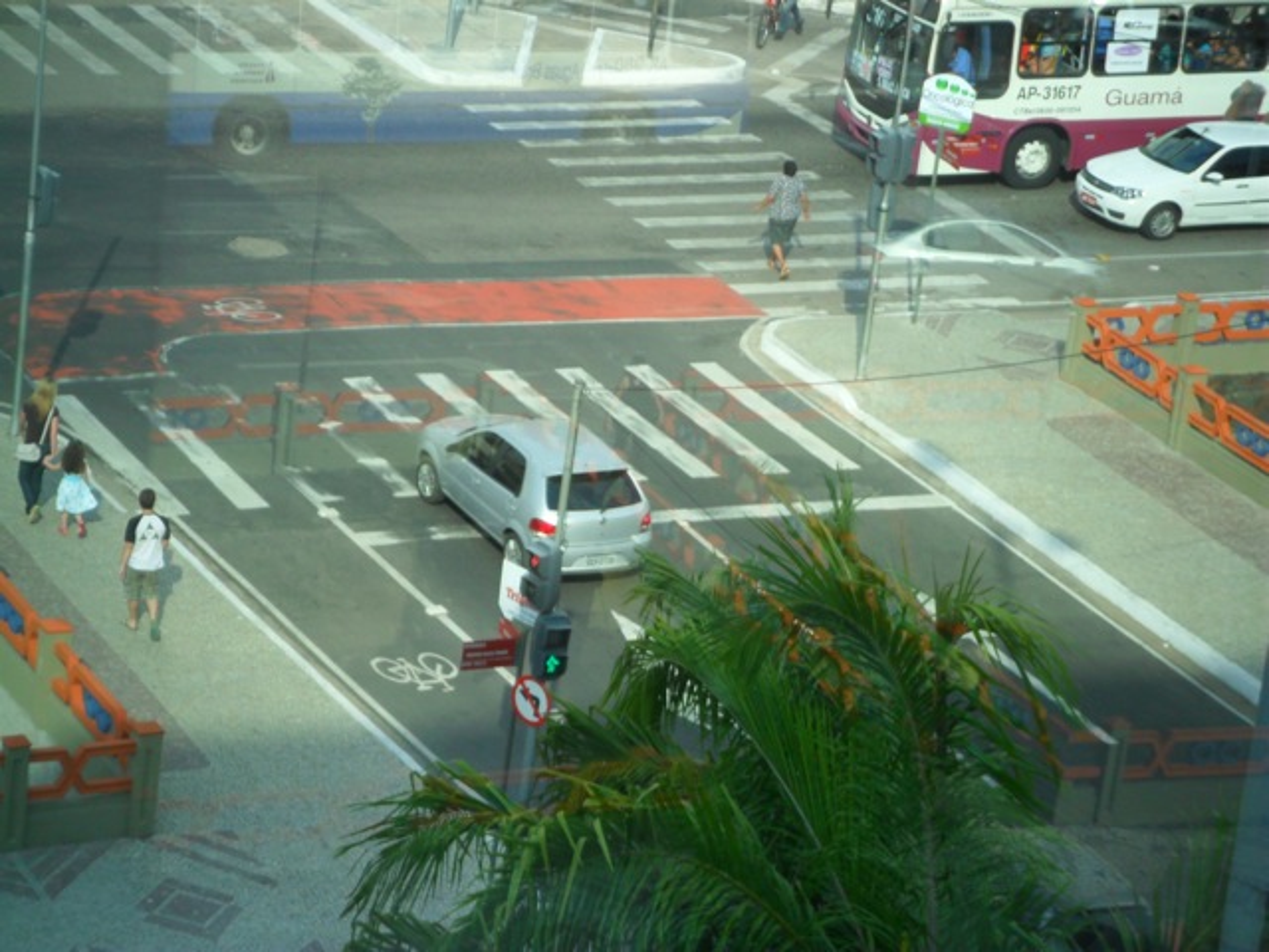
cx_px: 634
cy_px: 476
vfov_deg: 11.0
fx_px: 4949
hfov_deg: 14.6
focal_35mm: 135
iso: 100
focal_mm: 24.5
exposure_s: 1/180
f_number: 5.9
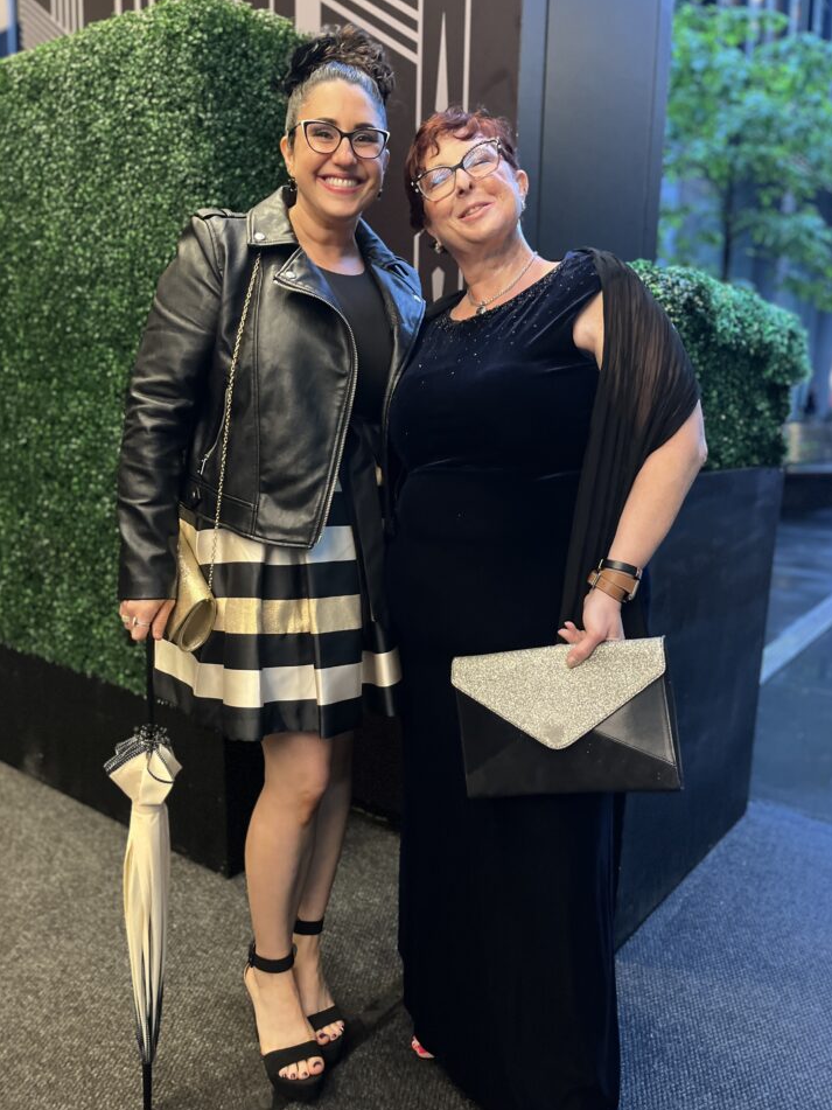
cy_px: 538
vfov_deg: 63.4
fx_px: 898
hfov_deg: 49.7
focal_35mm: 28
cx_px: 410
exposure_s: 1/60
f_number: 1.6
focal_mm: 5.1
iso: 320
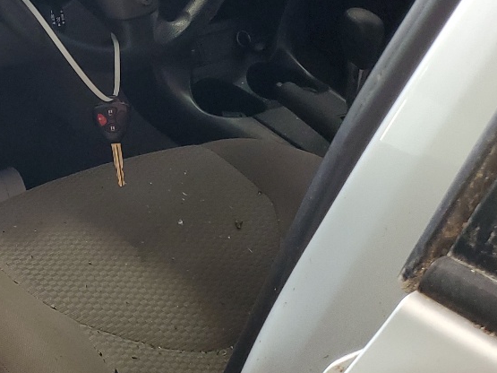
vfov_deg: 19.5
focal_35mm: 75
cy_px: 91
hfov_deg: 24.1
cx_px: -68
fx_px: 1077
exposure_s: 1/60.2
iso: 90
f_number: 1.5
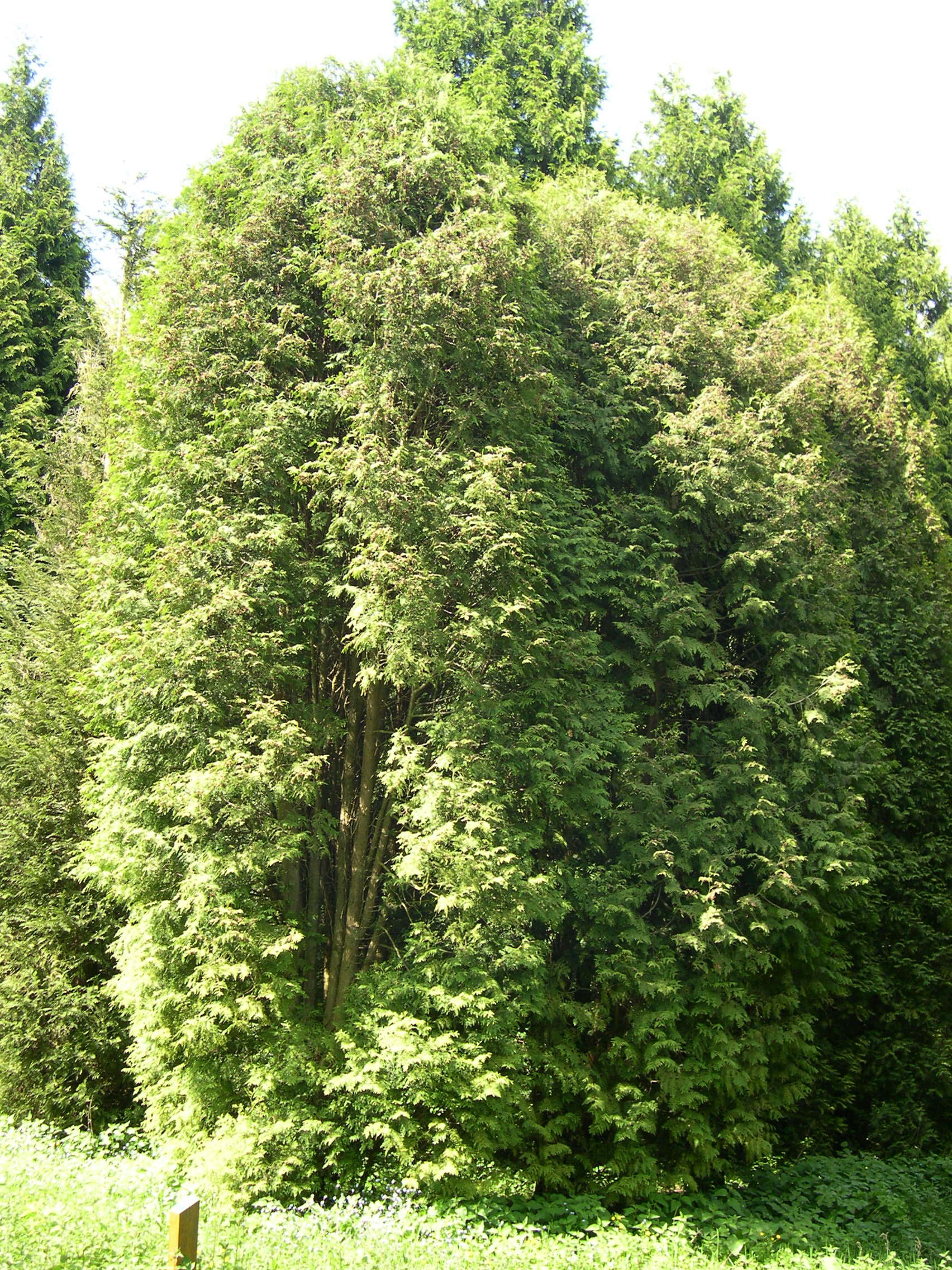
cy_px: 635
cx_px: 476
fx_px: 1393
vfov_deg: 49.0
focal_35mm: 38
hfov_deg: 37.7
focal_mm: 8
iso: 100
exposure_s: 1/137
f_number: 2.8
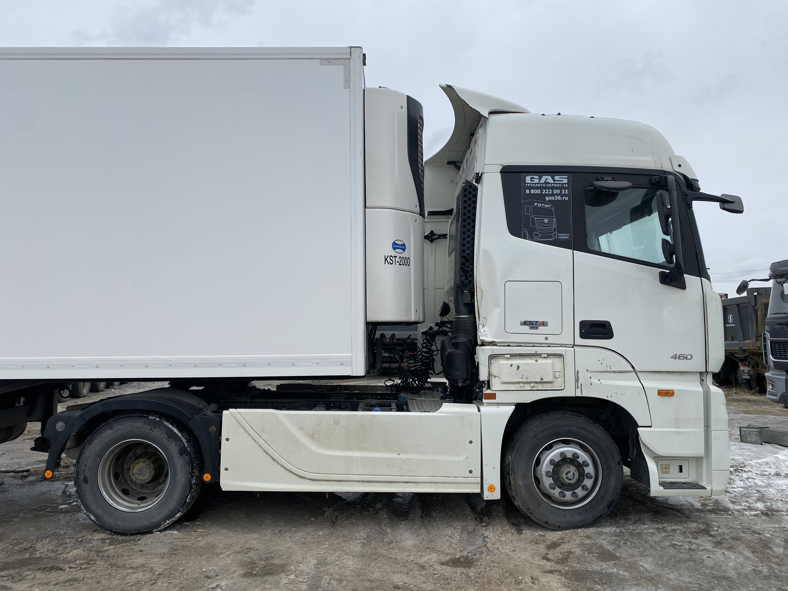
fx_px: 592
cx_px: 394
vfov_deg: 53.1
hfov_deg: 67.3
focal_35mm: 26
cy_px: 296
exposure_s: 1/1927
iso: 32
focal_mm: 4.25
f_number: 1.8
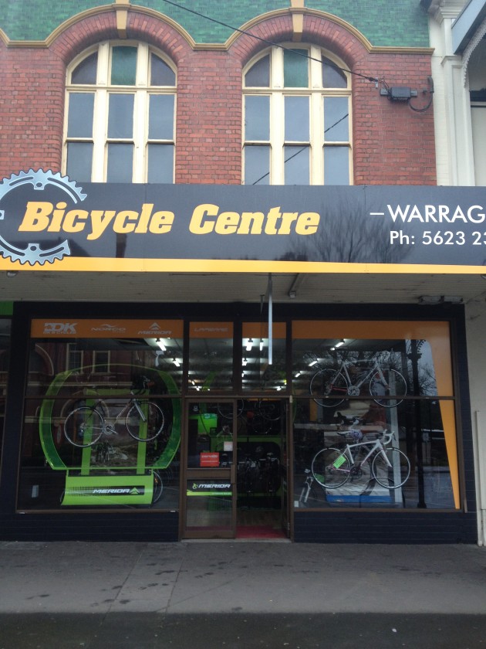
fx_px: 655
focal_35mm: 35
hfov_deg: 40.7
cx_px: 243
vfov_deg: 52.6
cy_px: 324
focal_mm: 4.28
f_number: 2.4
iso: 80
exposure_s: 1/120
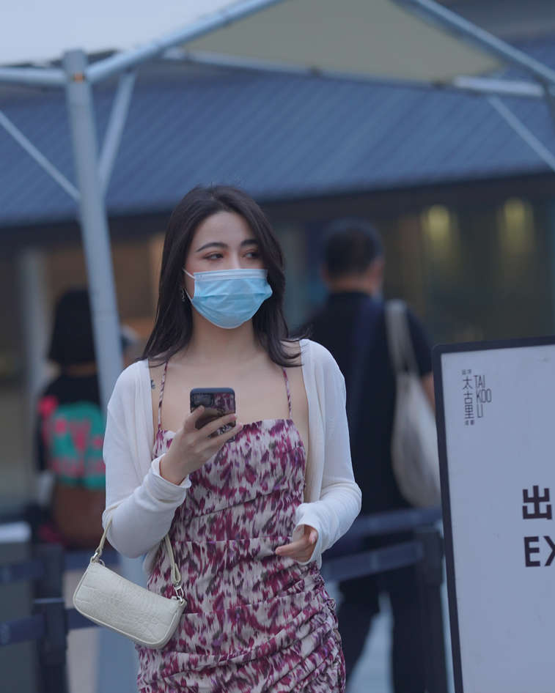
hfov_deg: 6.4
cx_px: 188
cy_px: 554
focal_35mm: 241
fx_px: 4947
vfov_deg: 8.0
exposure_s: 1/400
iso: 400
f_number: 2.8
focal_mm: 135
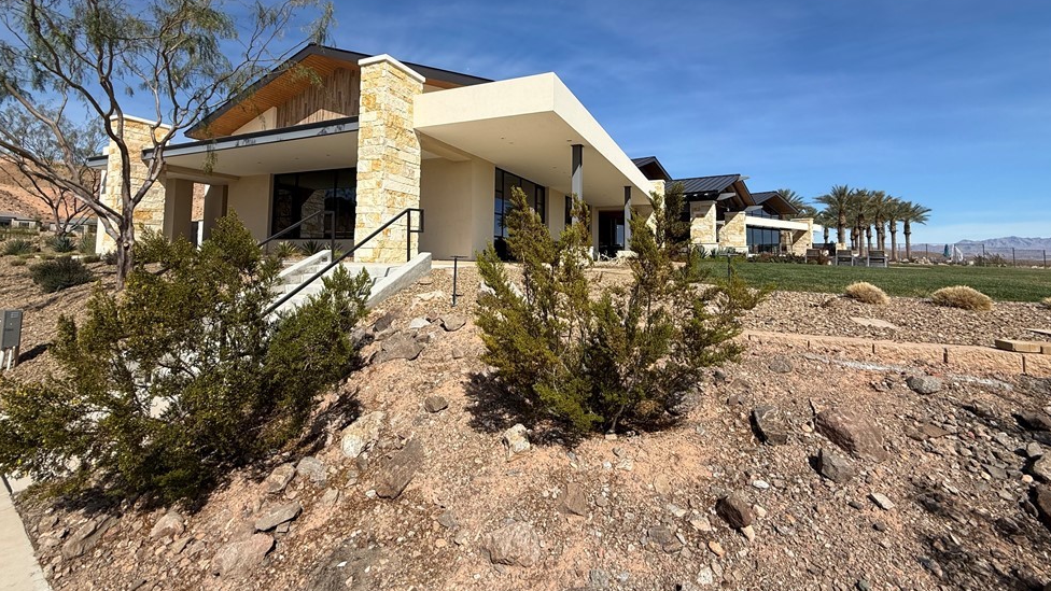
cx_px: 515
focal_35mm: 16
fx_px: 446
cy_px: 225
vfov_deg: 66.2
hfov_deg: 99.4
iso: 50
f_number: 2.2
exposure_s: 1/3460
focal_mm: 2.22
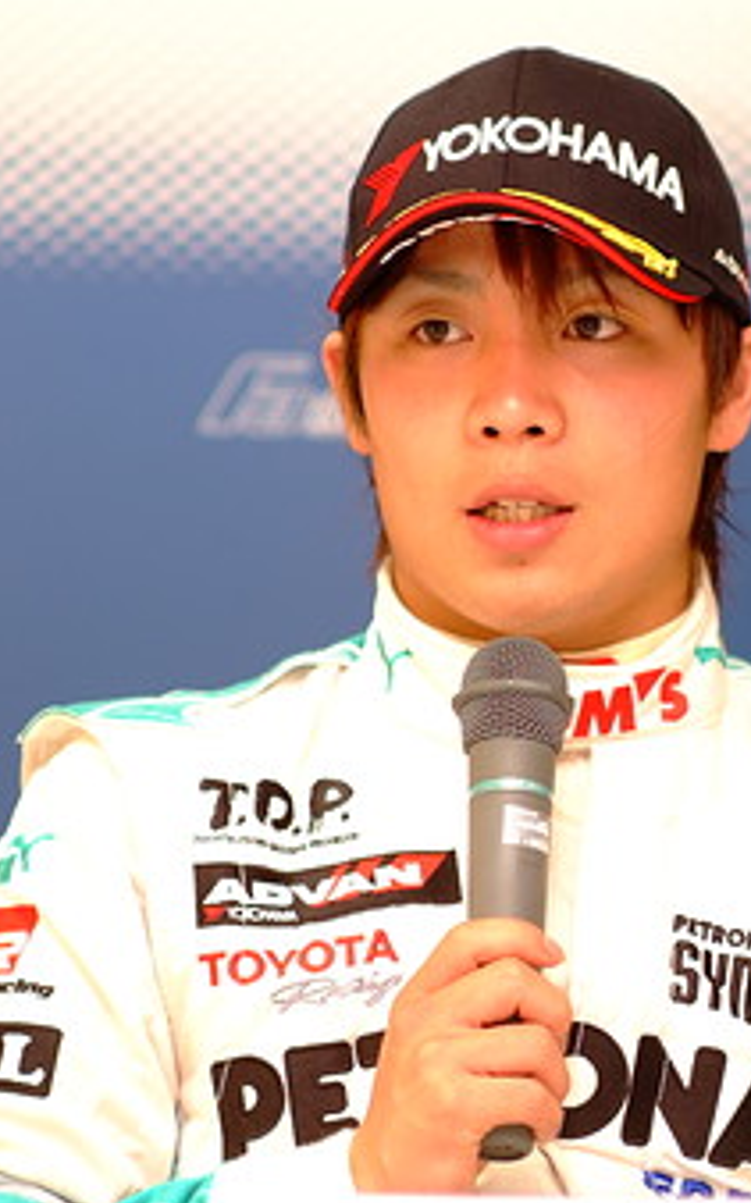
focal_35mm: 229
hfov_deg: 5.7
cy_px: 673
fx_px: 7506
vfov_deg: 9.2
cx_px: 509
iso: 400
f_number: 2.8
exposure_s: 1/125
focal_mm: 105
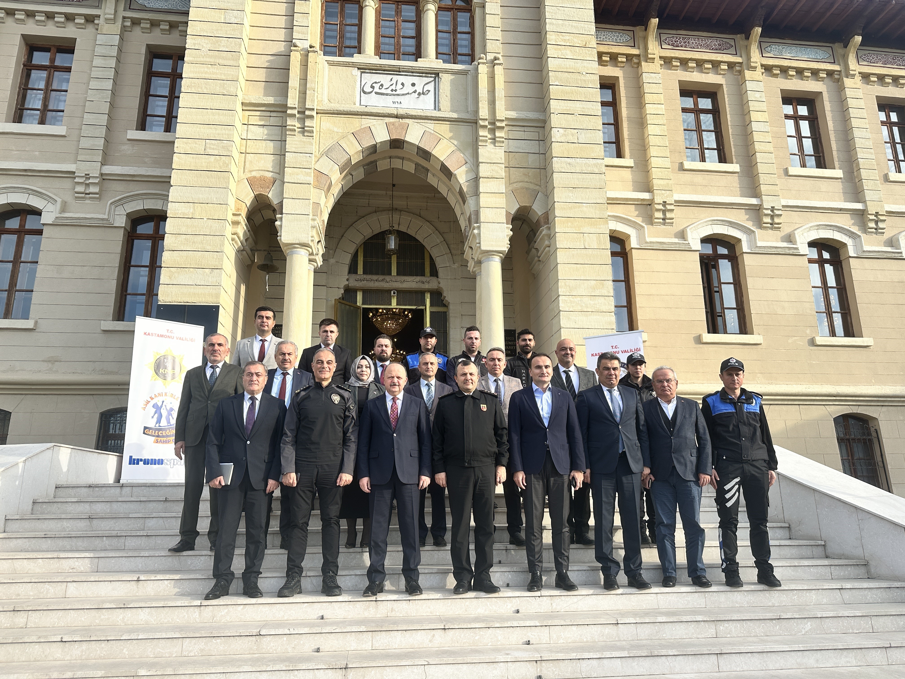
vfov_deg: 56.8
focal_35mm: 24
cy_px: 340
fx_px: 627
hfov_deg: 71.6
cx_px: 452
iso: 80
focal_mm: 6.86
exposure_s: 1/1845
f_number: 1.78
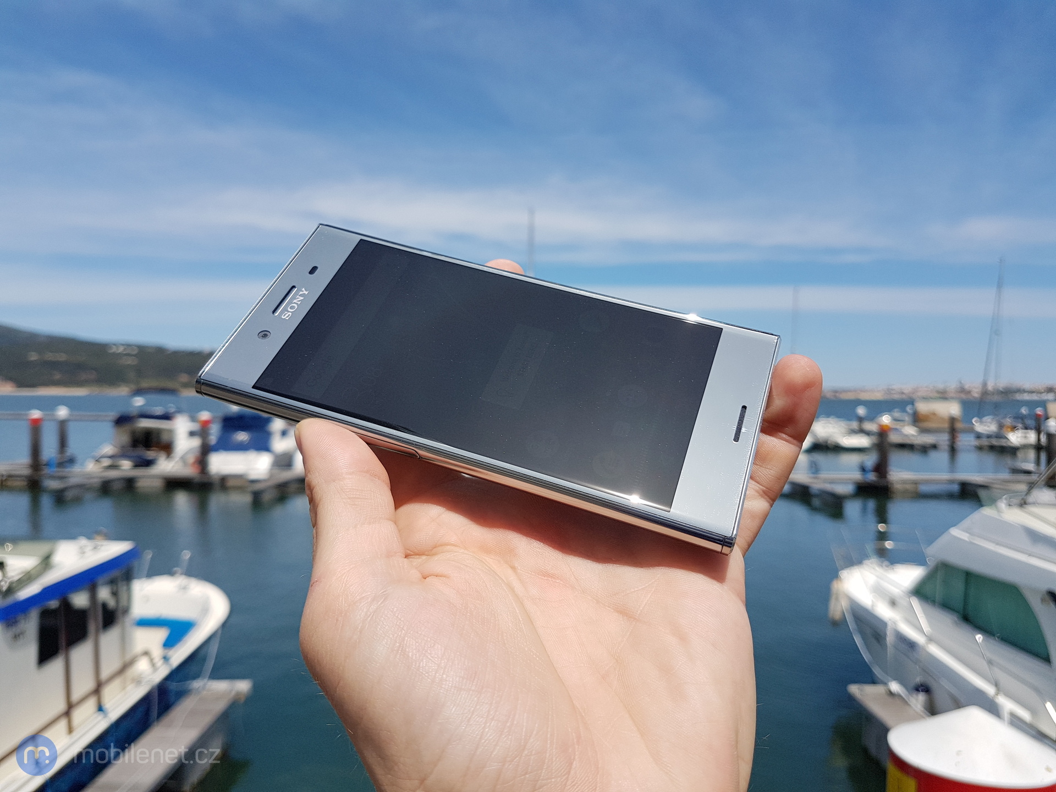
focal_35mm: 26
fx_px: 793
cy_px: 396
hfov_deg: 67.3
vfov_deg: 53.1
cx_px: 528
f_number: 1.7
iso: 40
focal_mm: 4.2
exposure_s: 1/3000
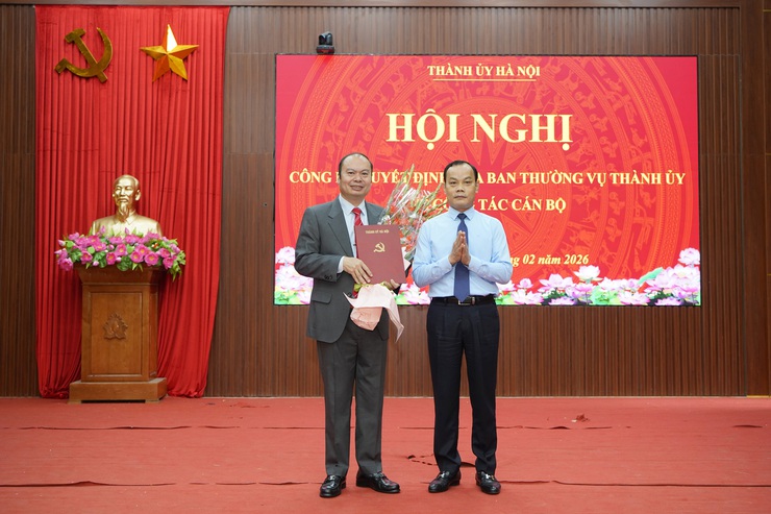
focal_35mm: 40
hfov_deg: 48.5
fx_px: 856
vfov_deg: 33.4
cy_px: 257
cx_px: 386
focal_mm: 40
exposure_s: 1/200
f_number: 3.5
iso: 1000
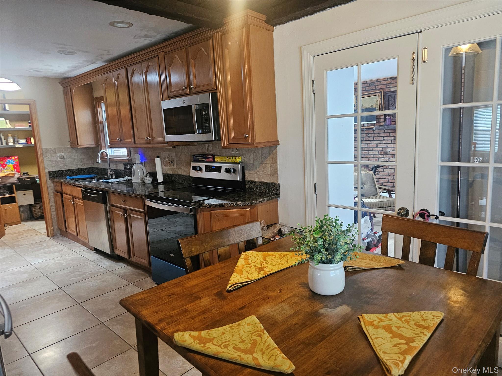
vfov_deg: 58.9
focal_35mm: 23
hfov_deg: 73.9
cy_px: 188
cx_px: 251
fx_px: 334
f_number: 1.7
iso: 500
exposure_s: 1/60
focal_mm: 6.3
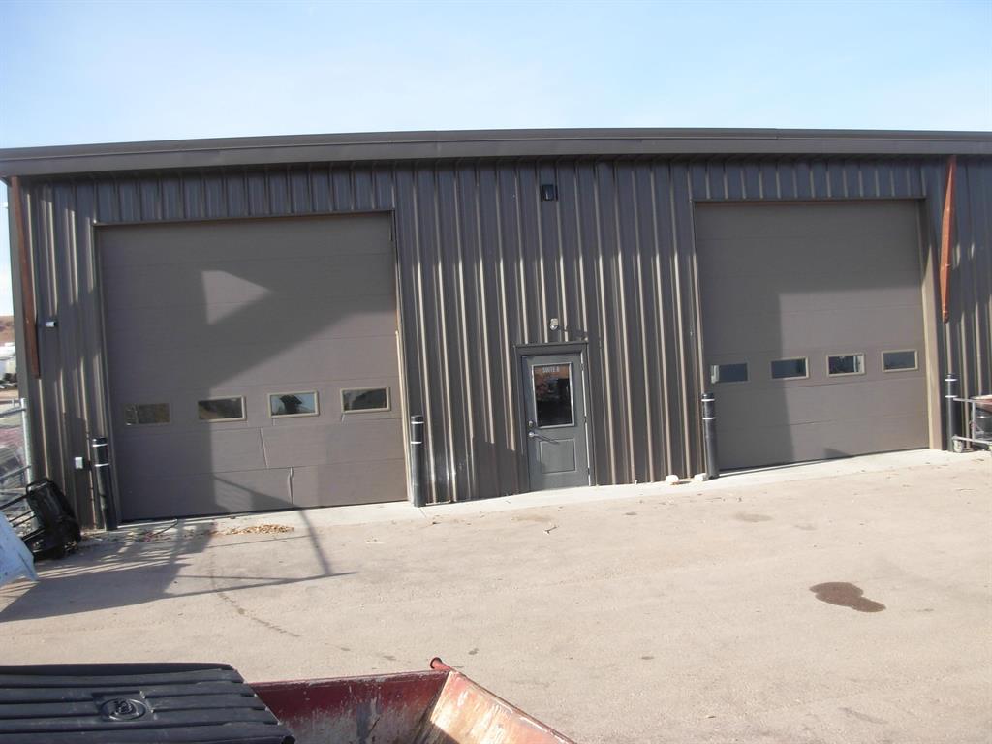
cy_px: 372
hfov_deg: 49.0
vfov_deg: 37.7
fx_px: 1089
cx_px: 496
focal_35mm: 38
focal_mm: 6.3
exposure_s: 1/483
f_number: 2.9
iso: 79
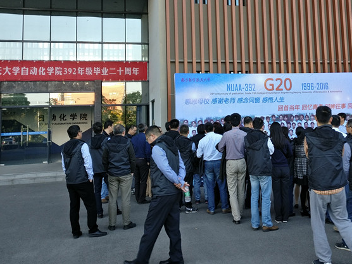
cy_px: 85
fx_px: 366
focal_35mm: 36
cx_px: 237
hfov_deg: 50.3
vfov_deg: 39.1
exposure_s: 1/116
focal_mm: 4.26
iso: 100
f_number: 2
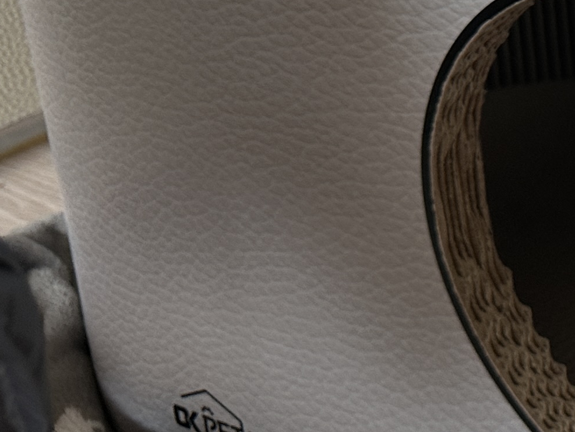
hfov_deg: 16.1
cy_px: -187
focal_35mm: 98
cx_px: 1103
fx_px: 1628
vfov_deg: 14.3
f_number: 1.78
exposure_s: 1/121
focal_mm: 6.86
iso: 100
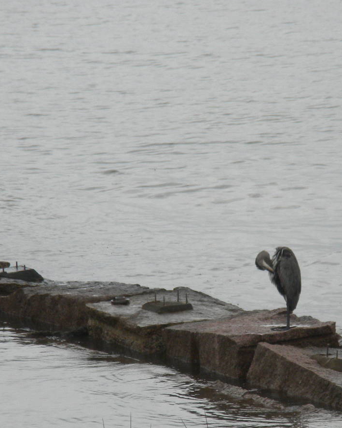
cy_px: 282
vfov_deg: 4.2
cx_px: 247
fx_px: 5798
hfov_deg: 3.4
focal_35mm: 458
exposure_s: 1/694
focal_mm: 46.2
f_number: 5.3
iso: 142
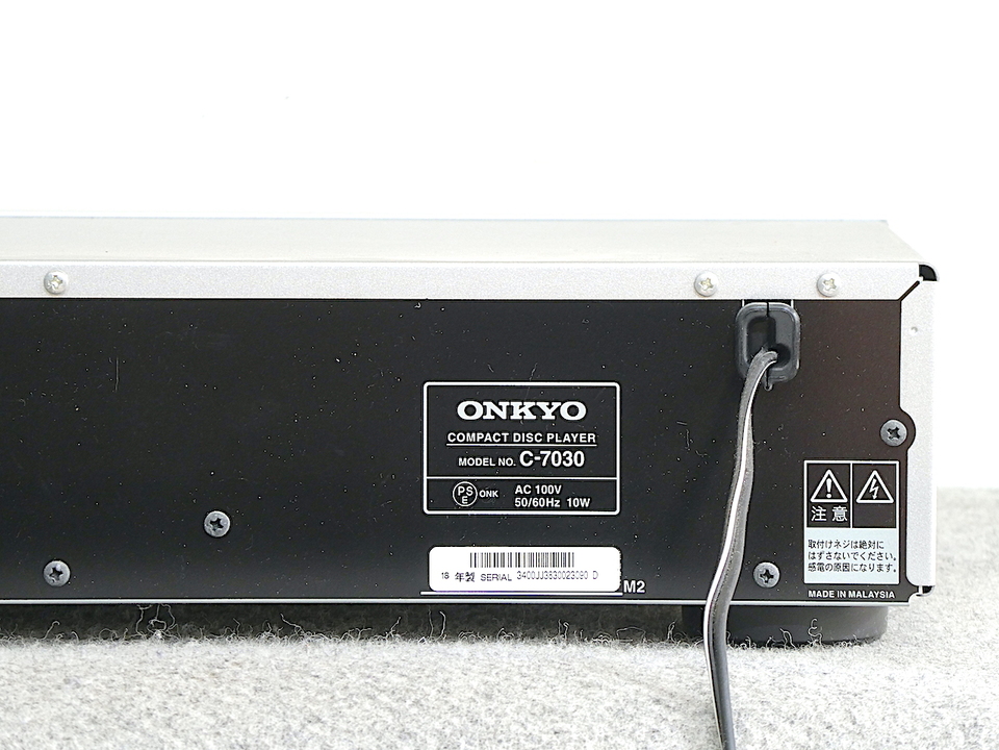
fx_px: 4618
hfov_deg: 12.3
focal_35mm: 160
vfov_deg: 9.3
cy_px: 375
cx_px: 500
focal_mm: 28.7
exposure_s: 1/8
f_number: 5.5
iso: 200
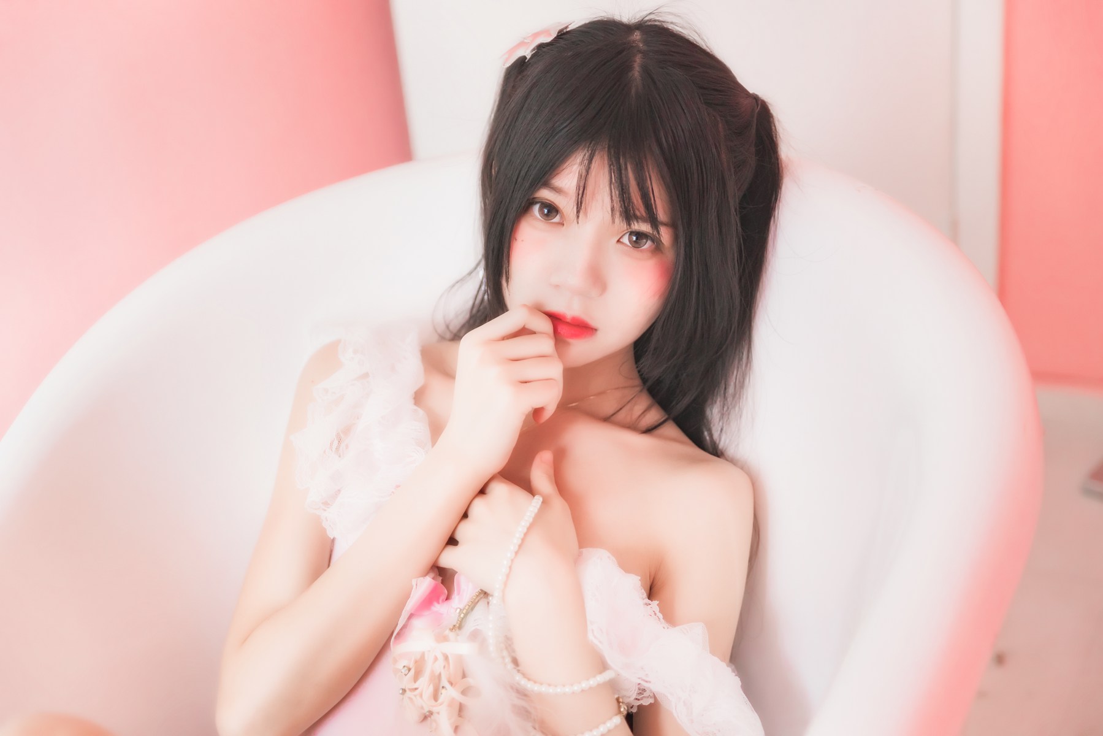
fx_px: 1532
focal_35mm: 50
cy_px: 368
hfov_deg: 39.6
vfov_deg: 27.0
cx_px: 552
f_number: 2.8
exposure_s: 1/160
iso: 2000
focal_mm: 50
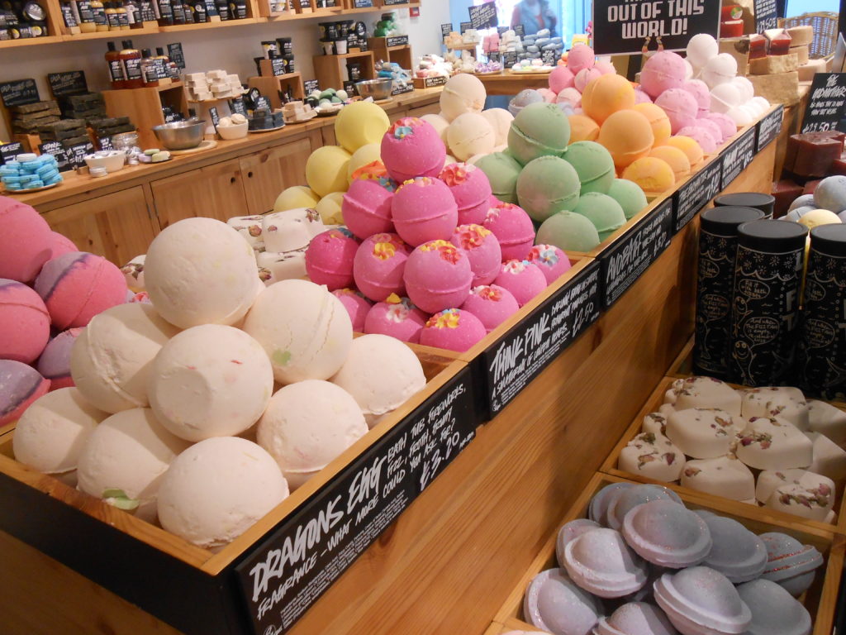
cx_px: 423
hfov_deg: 60.0
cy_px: 318
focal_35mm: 30
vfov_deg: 46.8
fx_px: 733
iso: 250
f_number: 3.8
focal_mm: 5.3
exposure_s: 1/30
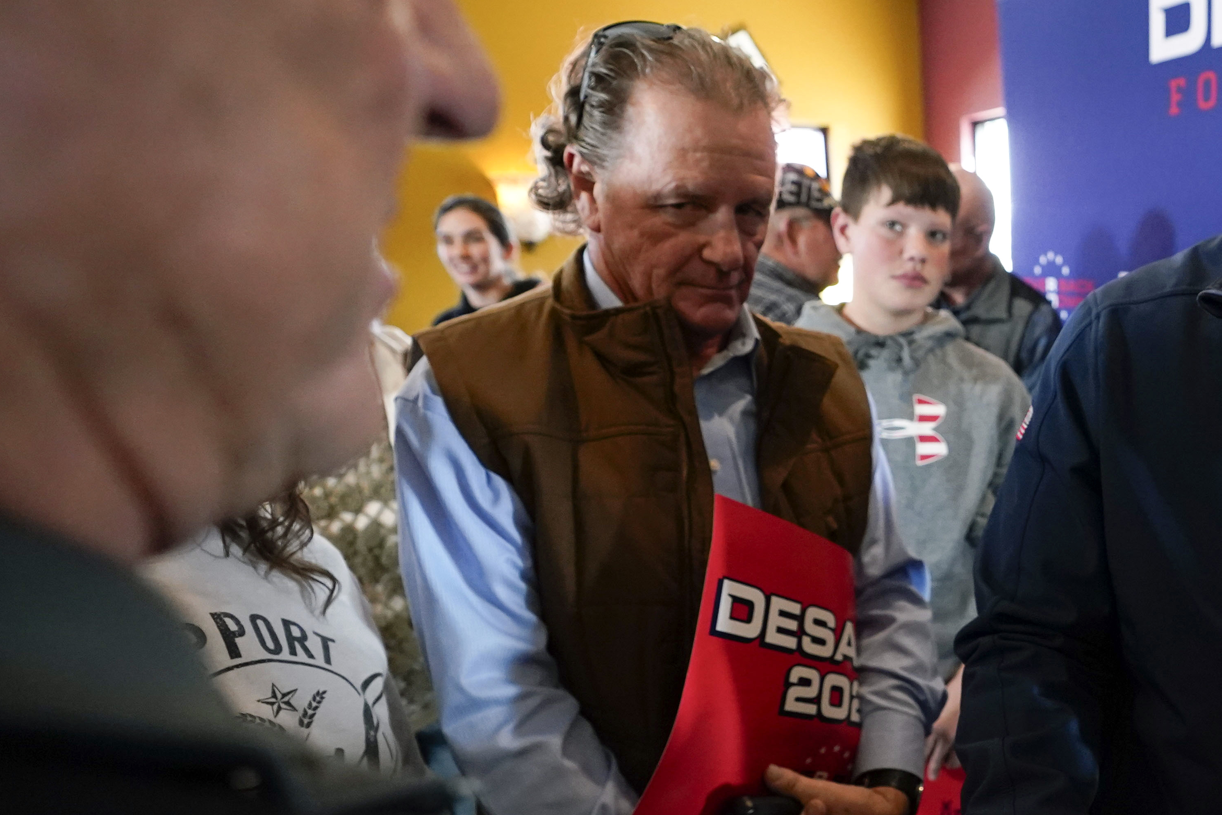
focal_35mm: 32
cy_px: 538
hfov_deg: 51.4
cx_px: 1113
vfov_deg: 40.7
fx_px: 1086
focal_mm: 16
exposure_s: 1/320
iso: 3200
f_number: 2.8
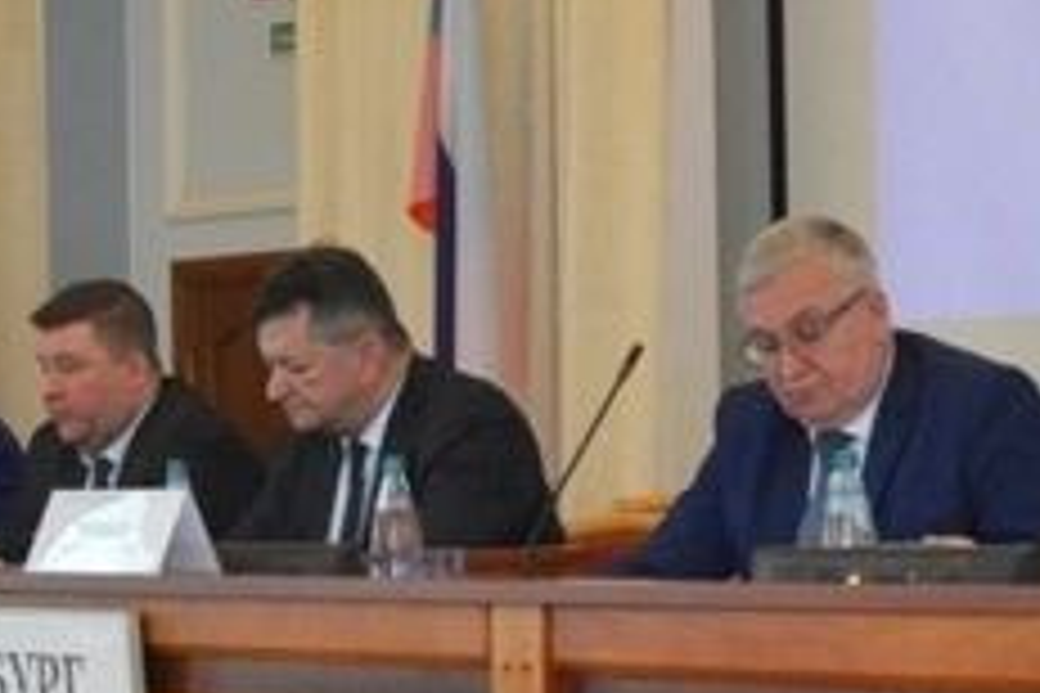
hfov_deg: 16.1
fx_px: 3669
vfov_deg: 10.8
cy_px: 461
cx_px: 603
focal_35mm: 127
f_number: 4
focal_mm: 28
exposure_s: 1/200
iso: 3200
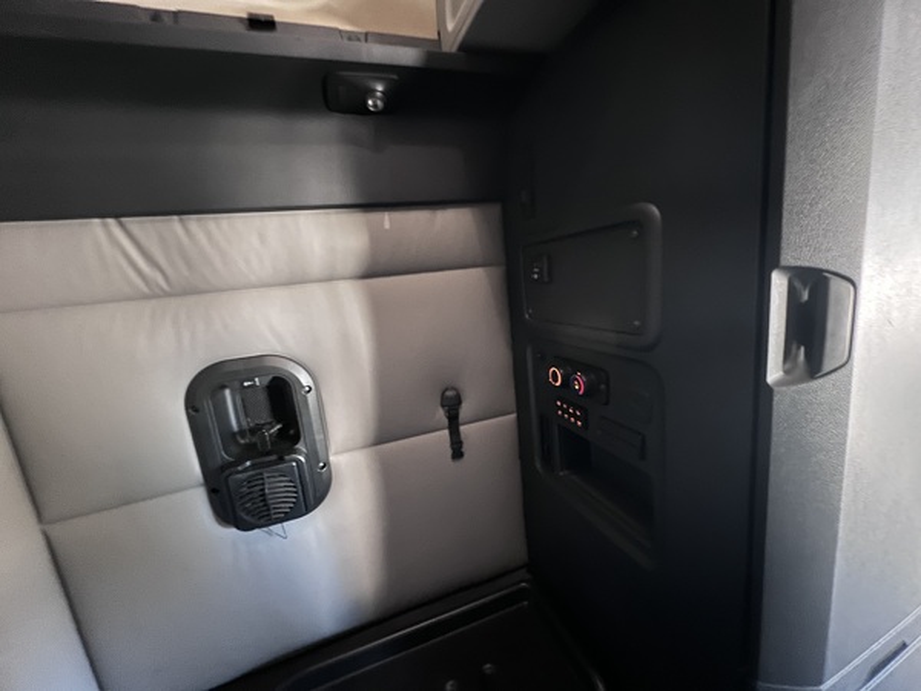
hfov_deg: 106.2
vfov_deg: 89.9
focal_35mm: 13
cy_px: 346
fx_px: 346
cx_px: 460
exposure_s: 1/13
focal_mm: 1.57
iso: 800
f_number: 1.8
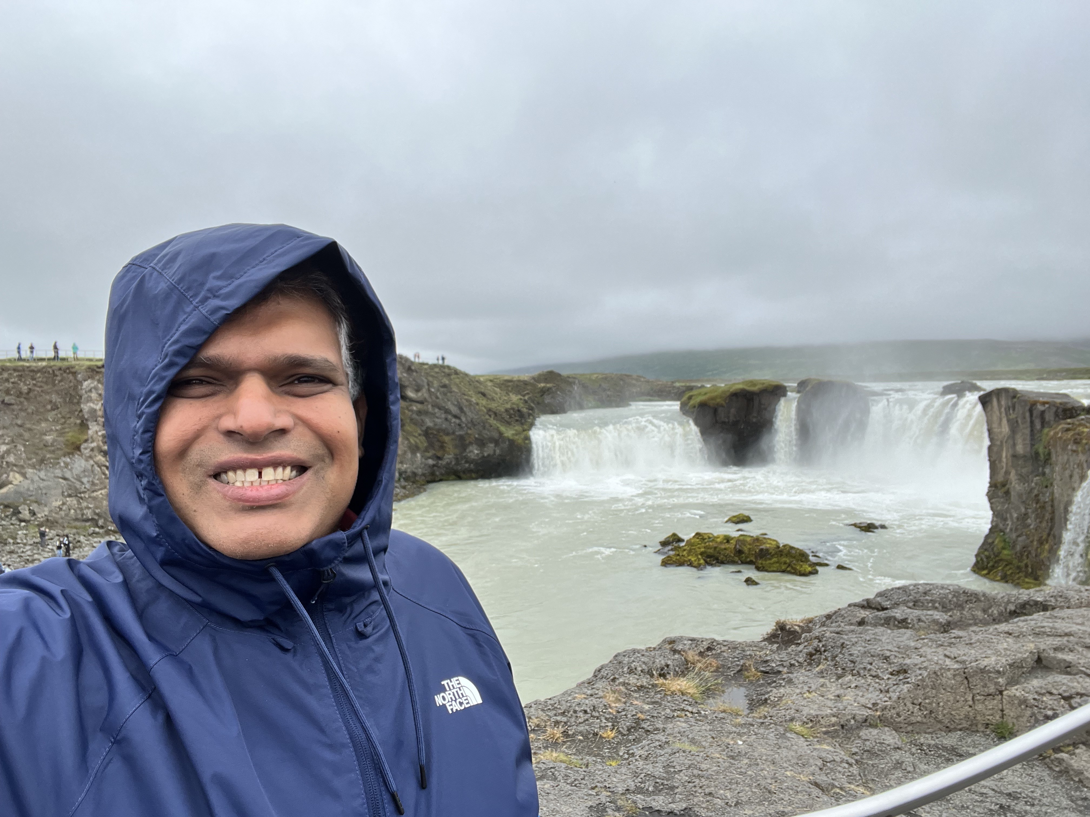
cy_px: 408
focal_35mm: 23
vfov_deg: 58.9
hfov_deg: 73.9
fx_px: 724
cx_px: 545
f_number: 2.2
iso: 25
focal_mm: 2.71
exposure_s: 1/185
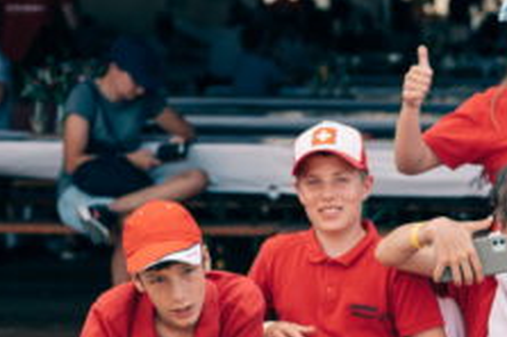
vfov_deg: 9.2
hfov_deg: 13.8
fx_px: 2053
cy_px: 449
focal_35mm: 146
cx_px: 539
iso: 100
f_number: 2.8
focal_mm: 50
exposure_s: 1/500
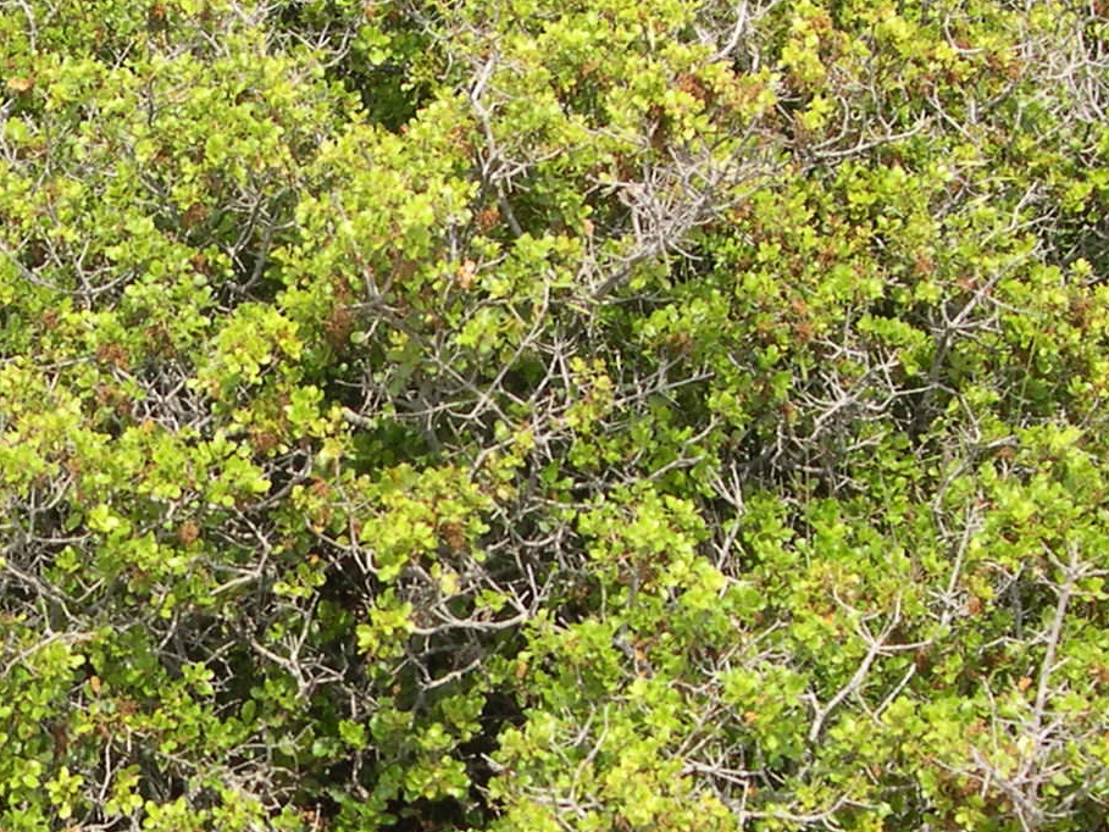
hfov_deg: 20.3
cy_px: 719
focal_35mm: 95
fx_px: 3044
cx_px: 159
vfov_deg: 15.4
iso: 100
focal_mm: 8
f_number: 7.6
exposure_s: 1/94
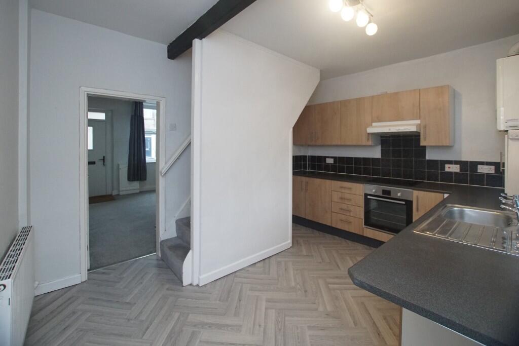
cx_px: 260
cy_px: 173
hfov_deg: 100.4
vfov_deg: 77.3
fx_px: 216
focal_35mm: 15
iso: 1600
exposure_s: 1/160
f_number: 4
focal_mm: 10
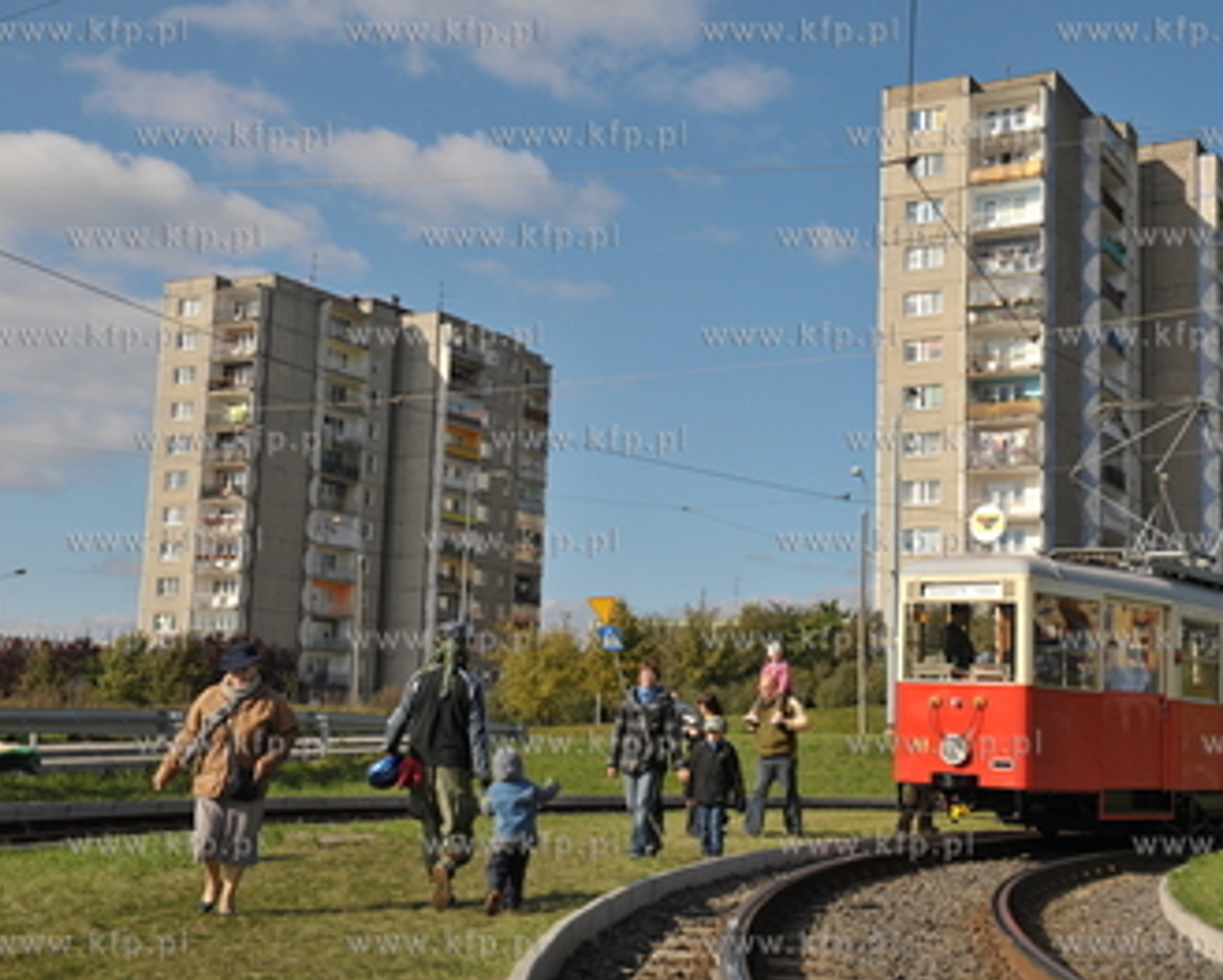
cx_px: 720
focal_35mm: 48
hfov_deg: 38.6
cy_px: 488
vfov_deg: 31.5
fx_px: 1739
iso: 640
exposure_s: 1/4000
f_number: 5.6
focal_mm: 42
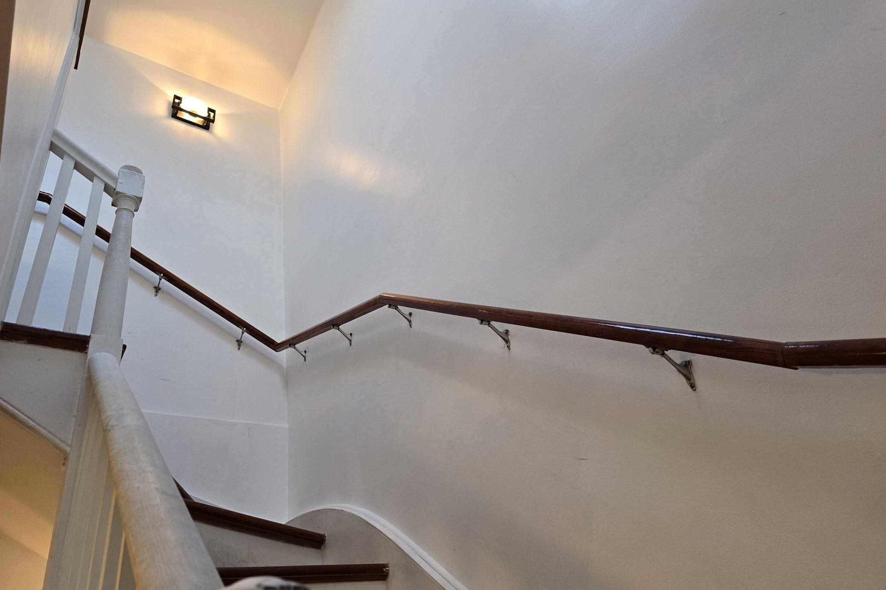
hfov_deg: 71.5
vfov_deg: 51.2
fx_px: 615
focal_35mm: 25
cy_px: 324
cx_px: 445
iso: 320
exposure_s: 1/120
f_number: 1.7
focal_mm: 6.3
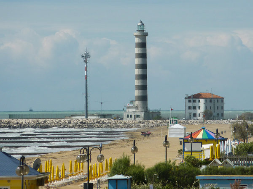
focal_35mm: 300
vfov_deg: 5.0
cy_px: 94
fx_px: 2193
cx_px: 126
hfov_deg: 6.6
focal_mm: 49.2
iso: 80
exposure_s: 1/800
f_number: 5.6
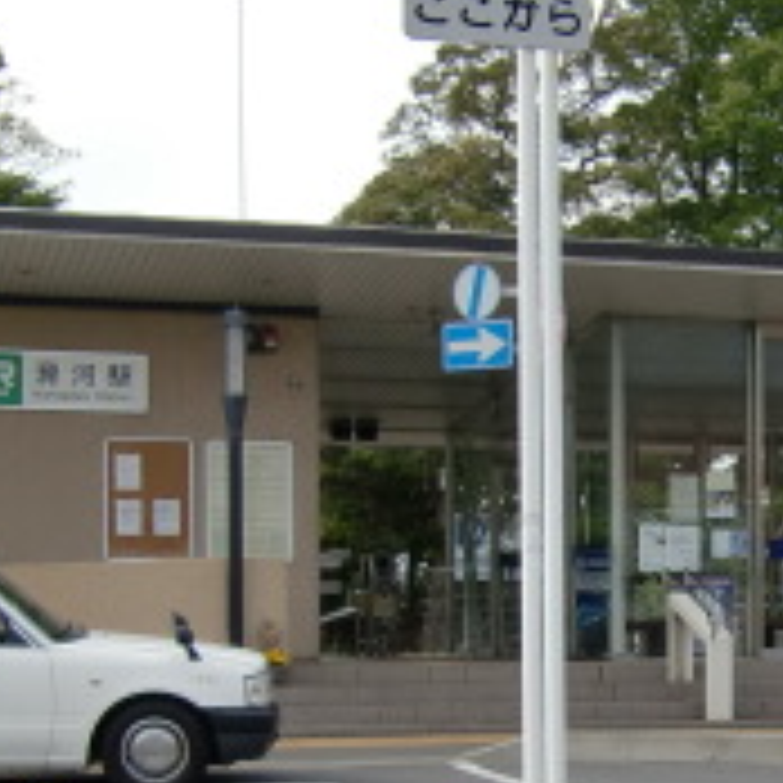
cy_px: 666
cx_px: 729
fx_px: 2329
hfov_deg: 18.7
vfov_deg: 18.8
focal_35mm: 91
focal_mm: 4.9
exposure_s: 1/800
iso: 64
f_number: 2.6
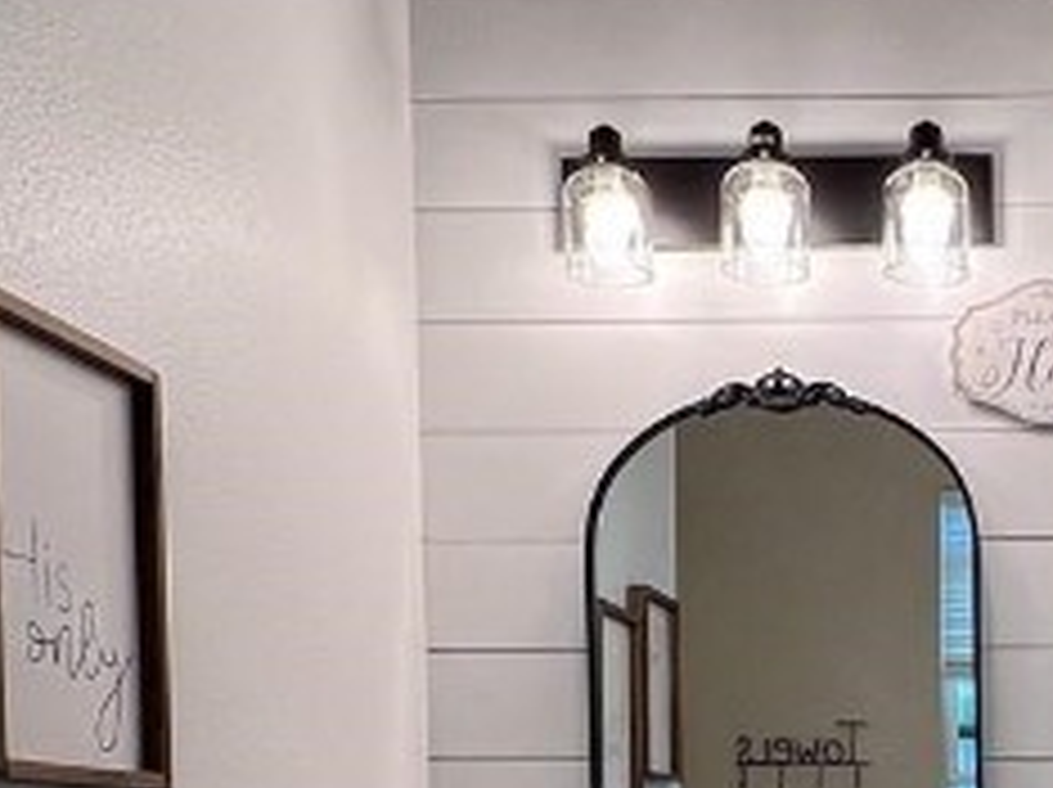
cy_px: 946
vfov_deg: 23.4
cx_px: 1048
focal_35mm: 57
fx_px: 1732
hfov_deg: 31.3
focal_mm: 1.57
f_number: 1.8
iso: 100
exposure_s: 1/120
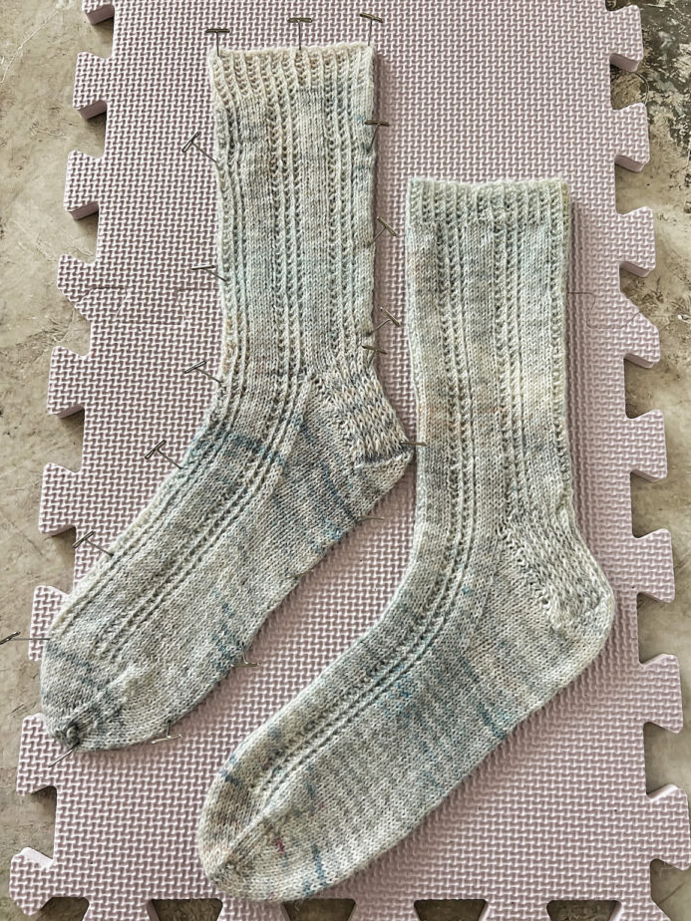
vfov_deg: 65.3
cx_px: 358
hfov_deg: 51.3
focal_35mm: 27
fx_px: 719
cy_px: 461
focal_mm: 5.7
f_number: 1.5
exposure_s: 1/80
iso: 125
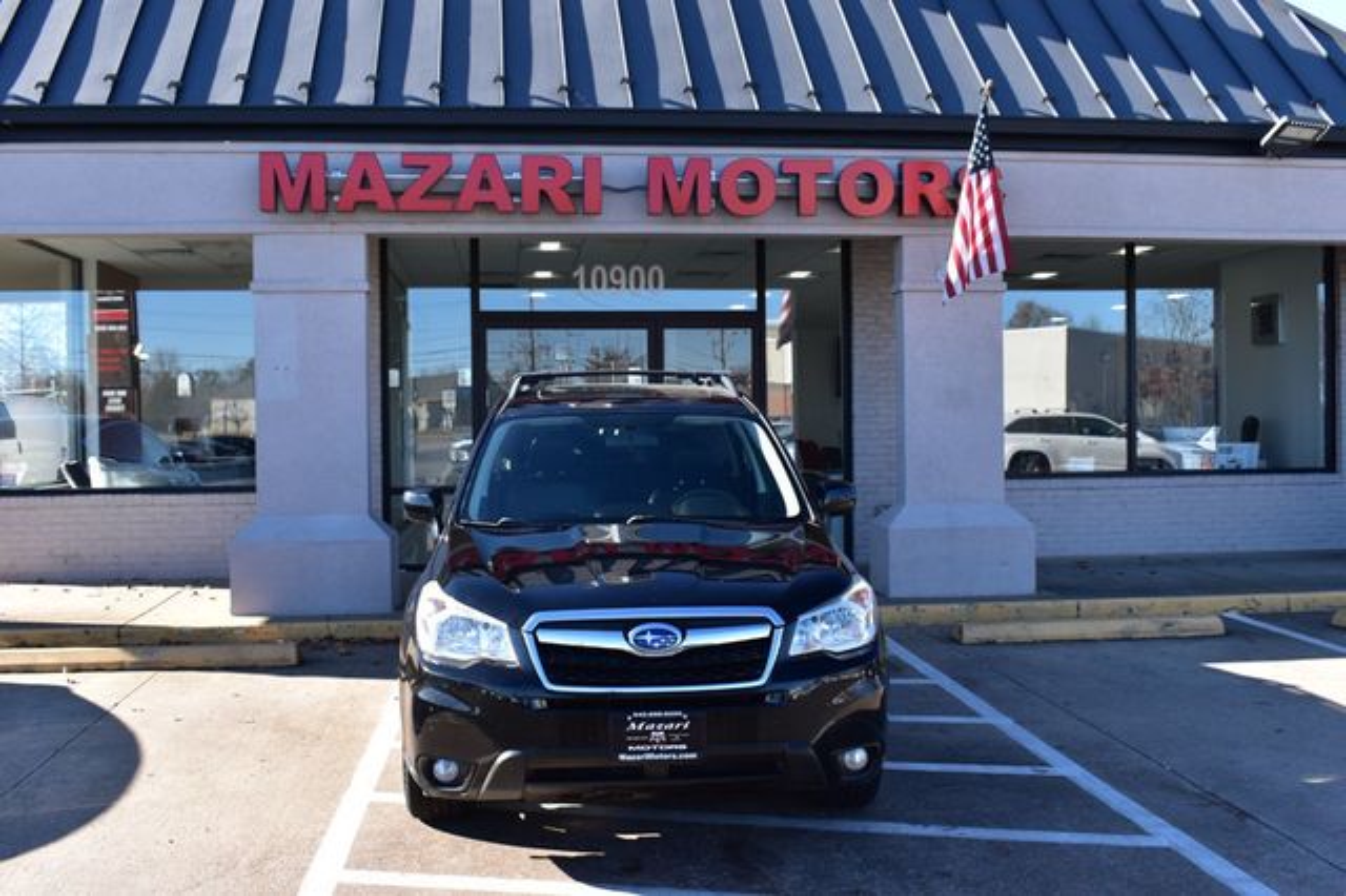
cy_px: 448
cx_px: 673
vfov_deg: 36.8
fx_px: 1345
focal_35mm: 36
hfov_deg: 53.2
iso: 400
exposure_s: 1/250
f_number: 10
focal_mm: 24
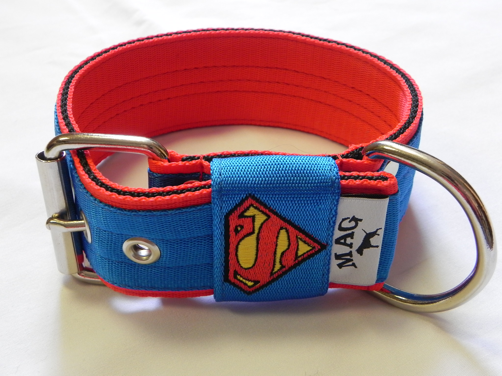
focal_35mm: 46
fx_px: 667
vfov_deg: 31.5
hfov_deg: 41.2
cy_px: 188
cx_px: 251
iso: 211
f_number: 3.2
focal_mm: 8.2
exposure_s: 1/30
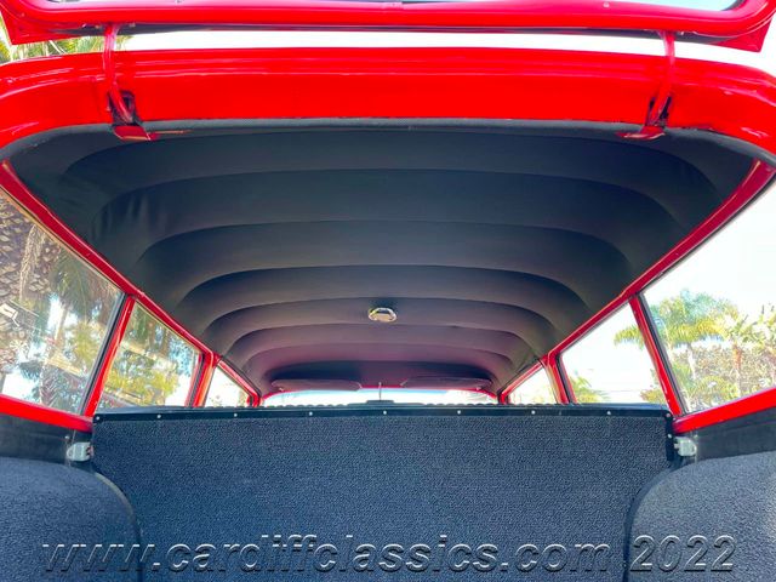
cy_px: 291
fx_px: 583
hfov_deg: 67.3
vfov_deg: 53.1
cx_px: 388
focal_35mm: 26
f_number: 1.6
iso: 100
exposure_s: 1/121
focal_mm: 4.2
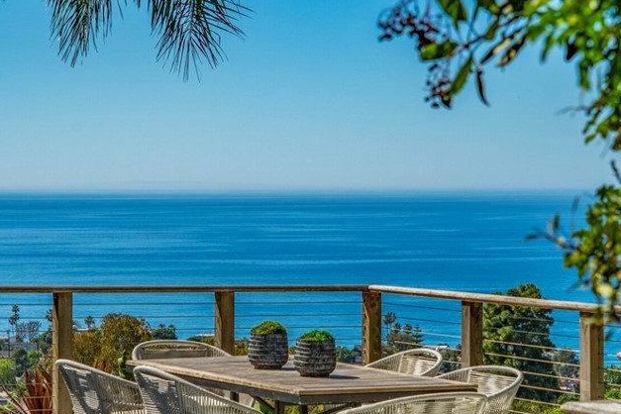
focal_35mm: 111
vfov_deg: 12.3
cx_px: 275
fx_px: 1915
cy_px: 205
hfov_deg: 18.4
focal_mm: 68
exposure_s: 1/1600
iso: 500
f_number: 9
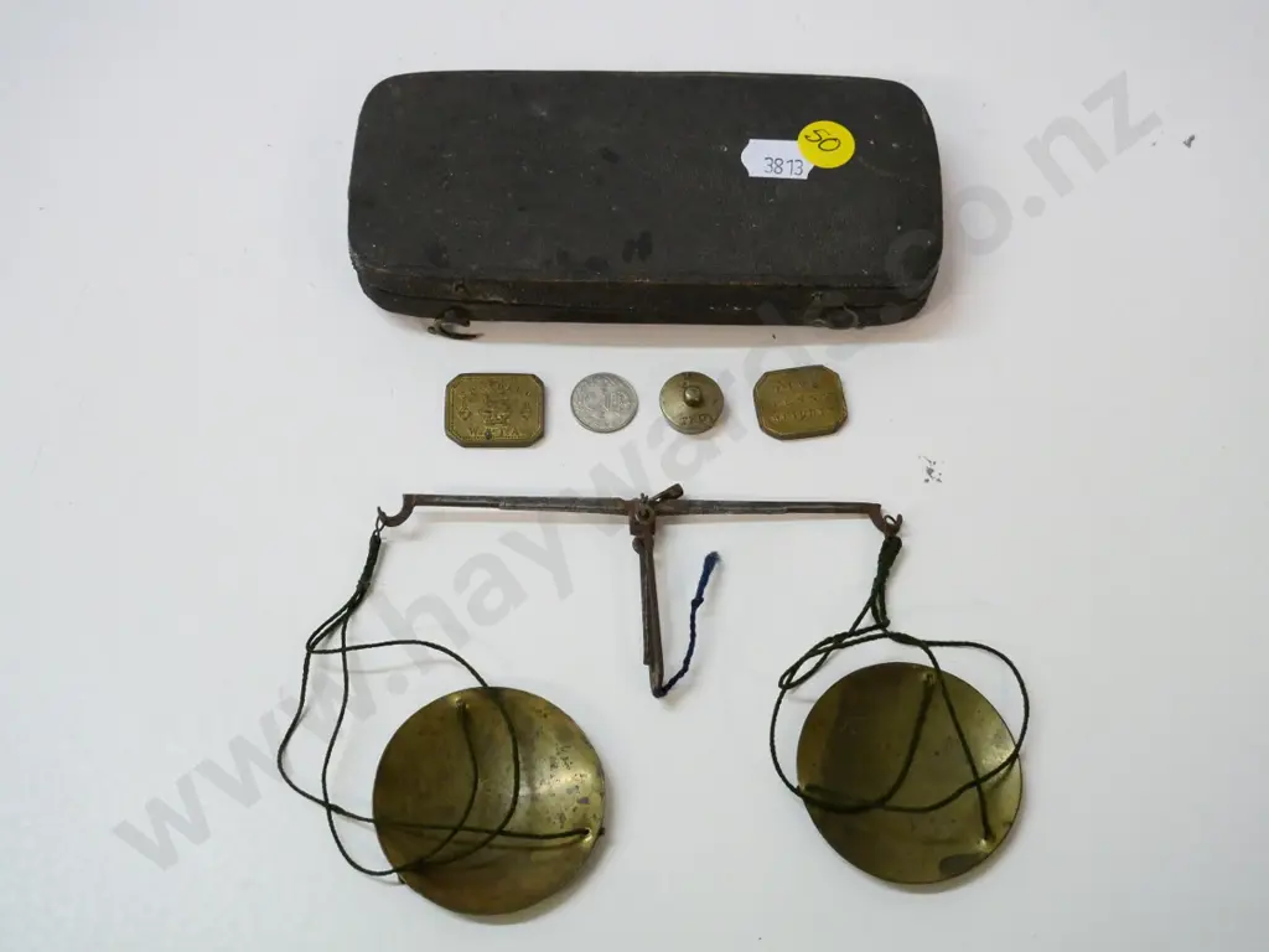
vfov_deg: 32.9
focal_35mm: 44
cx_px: 634
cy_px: 476
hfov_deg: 42.9
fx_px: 1613
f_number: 5.6
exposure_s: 1/200
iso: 3200
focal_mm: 22
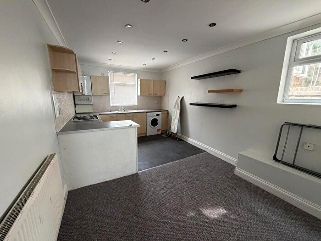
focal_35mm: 14
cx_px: 160
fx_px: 130
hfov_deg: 102.1
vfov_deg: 85.7
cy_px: 120
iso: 400
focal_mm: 2.22
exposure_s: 1/60
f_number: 2.2
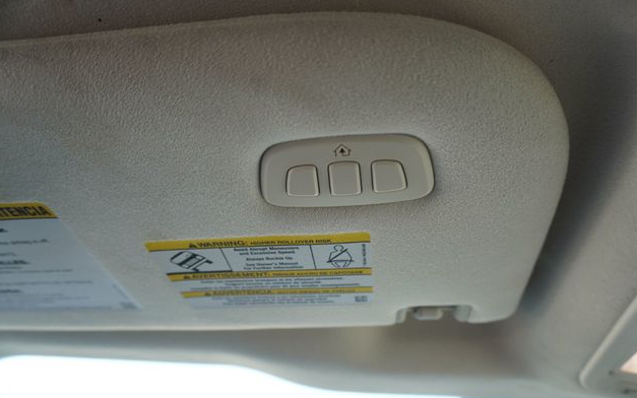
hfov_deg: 72.5
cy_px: 212
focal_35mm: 25
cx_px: 321
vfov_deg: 49.3
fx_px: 434
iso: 125
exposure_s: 1/60
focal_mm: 16
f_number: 4
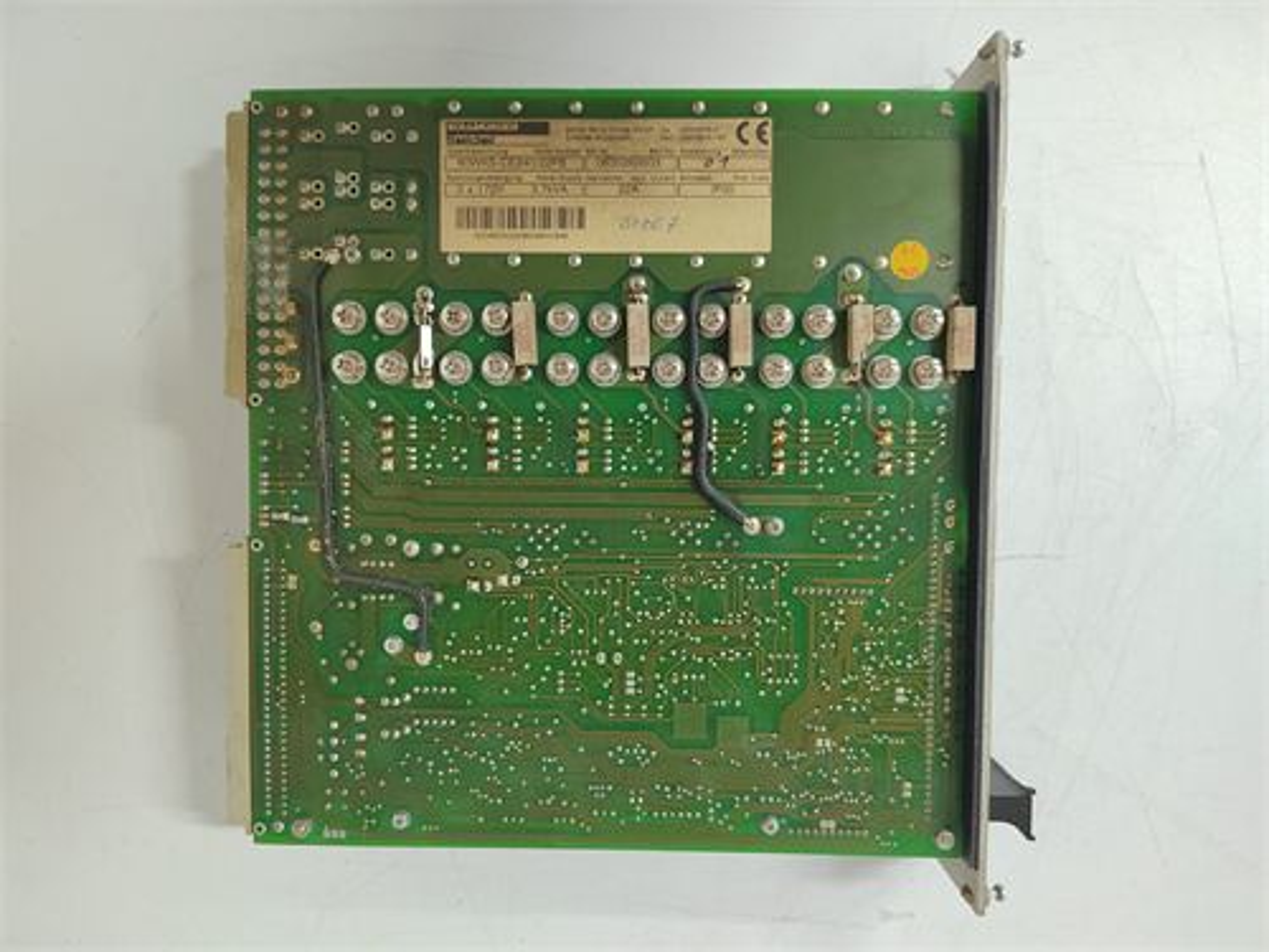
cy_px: 476
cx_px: 634
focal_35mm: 23
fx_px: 843
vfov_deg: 58.9
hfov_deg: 73.9
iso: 1550
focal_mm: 5.52
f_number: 1.9
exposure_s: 1/50
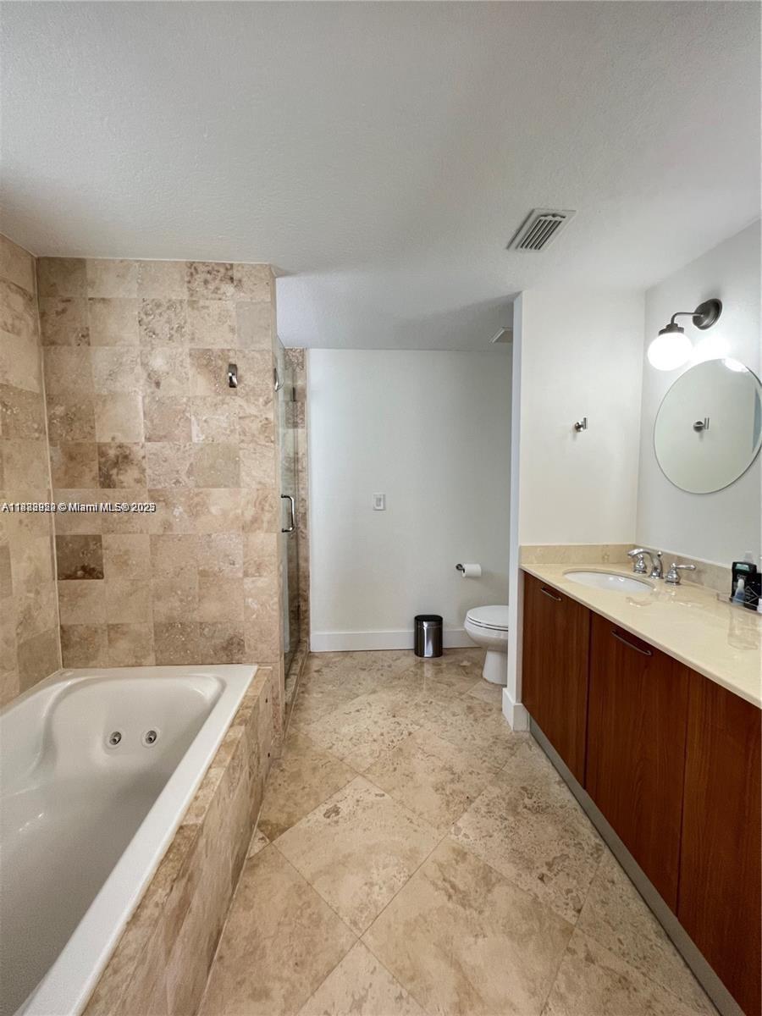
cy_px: 508
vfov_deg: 106.2
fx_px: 382
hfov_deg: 89.9
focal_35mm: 13
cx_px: 381
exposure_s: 1/60
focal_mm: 1.57
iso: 160
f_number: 1.8
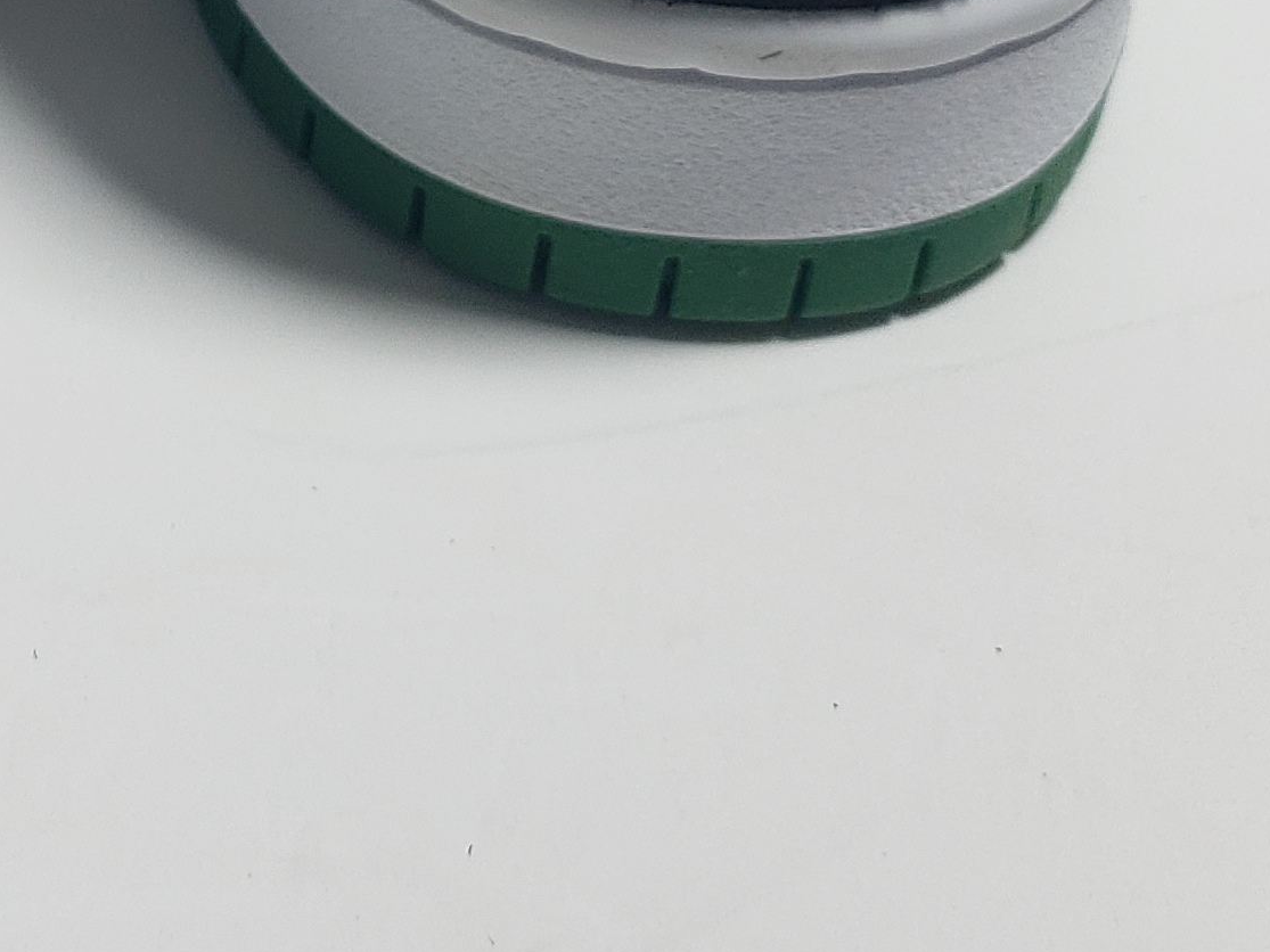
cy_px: -582
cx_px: -185
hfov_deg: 19.8
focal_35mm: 94
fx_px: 3448
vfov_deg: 14.4
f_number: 1.5
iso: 50
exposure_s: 1/432
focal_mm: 4.3
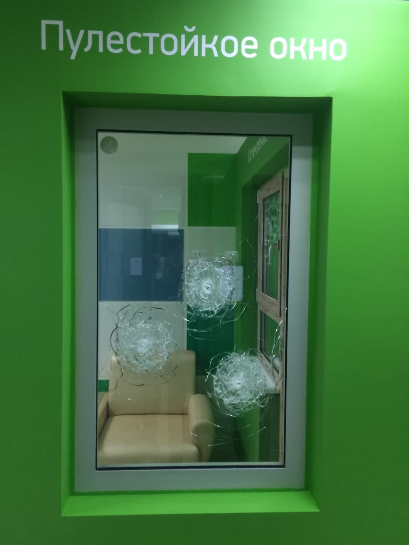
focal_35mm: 29
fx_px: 457
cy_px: 272
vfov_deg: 61.7
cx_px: 204
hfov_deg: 48.2
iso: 125
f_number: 2.2
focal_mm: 4.15
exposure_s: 1/33
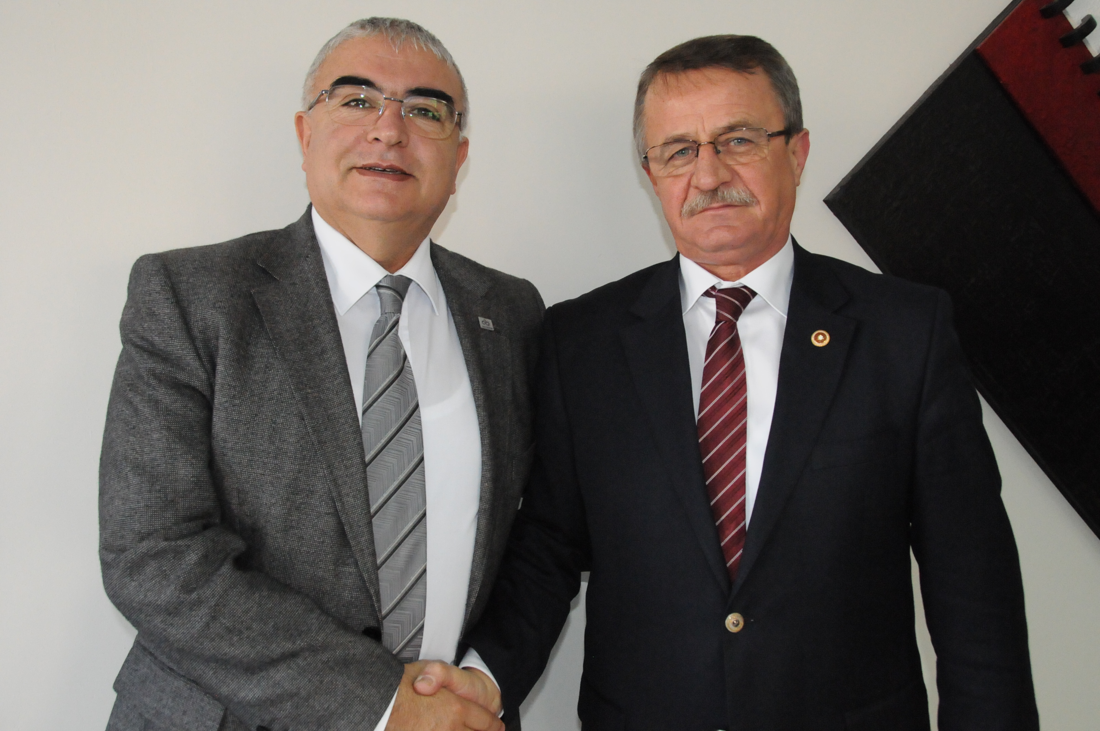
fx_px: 1007
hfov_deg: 57.3
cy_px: 366
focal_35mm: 33
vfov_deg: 39.9
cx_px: 550
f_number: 7.1
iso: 3200
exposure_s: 1/160
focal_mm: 22
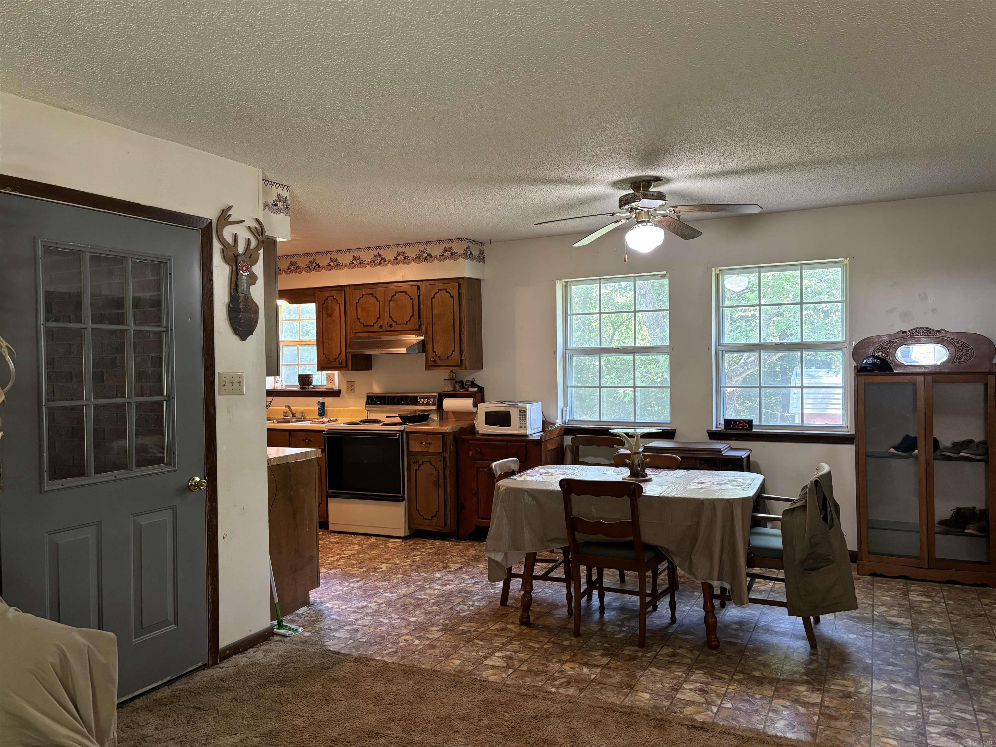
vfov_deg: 53.1
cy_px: 374
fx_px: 748
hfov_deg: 67.3
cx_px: 498
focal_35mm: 26
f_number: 1.6
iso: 250
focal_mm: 5.96
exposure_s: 1/60
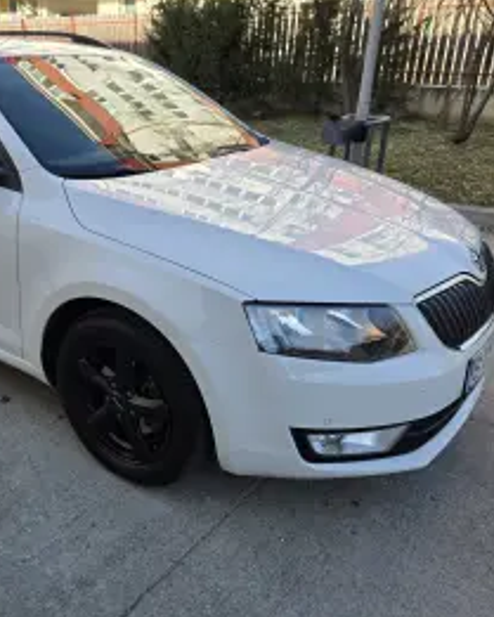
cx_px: 125
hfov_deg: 45.5
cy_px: 307
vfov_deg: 57.2
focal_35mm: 31
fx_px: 566
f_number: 1.7
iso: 80
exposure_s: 1/1314
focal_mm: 6.3
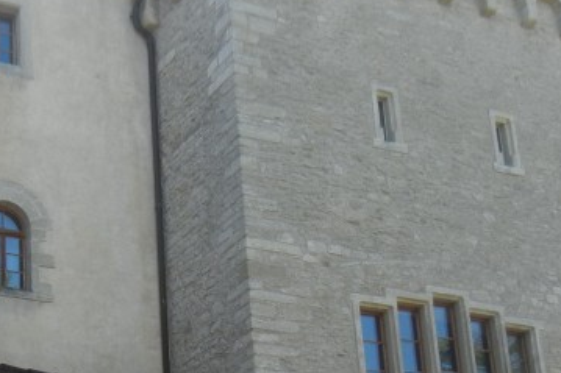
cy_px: 353
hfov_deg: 22.6
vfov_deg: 15.1
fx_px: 1386
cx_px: 134
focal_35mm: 89
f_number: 3.5
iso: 160
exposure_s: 1/415
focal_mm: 5.4
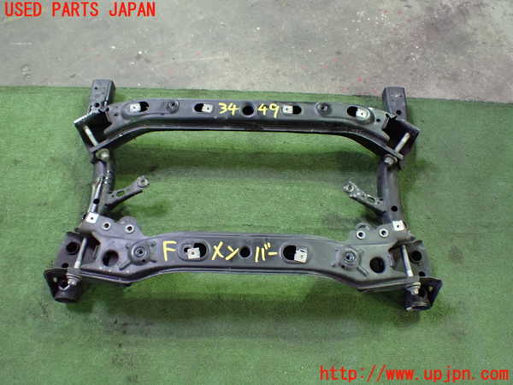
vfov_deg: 46.8
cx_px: 256
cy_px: 192
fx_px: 445
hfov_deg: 60.0
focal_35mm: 30
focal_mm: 5.4
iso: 800
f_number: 2.3
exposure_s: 1/50
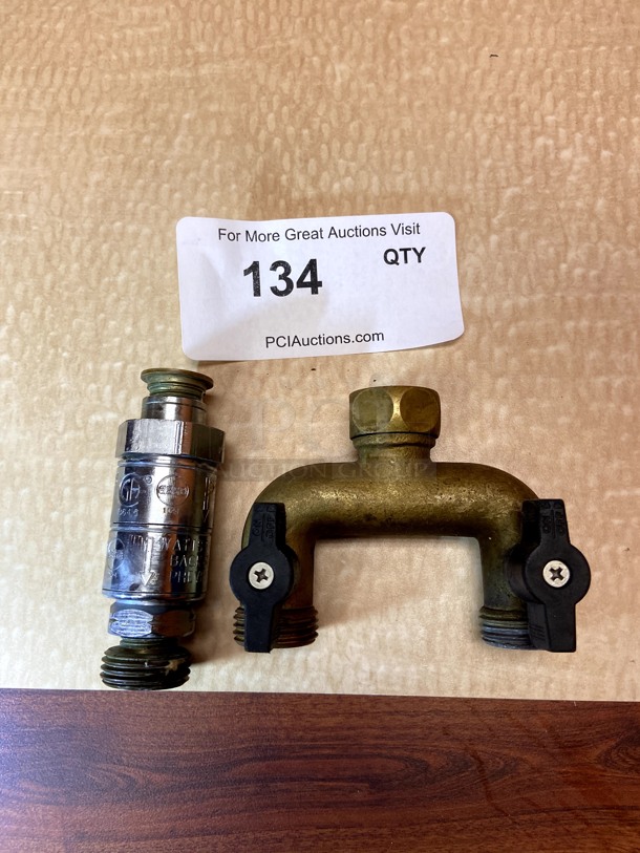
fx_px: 641
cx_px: 320
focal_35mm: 26
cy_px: 426
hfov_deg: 53.1
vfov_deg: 67.3
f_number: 1.8
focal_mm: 4.25
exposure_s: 1/120
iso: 125
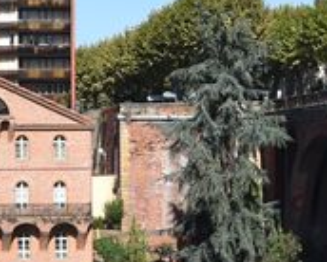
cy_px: 165
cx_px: 105
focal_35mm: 223
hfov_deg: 8.6
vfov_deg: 6.9
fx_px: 2161
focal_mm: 26
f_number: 10
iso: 200
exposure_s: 1/400
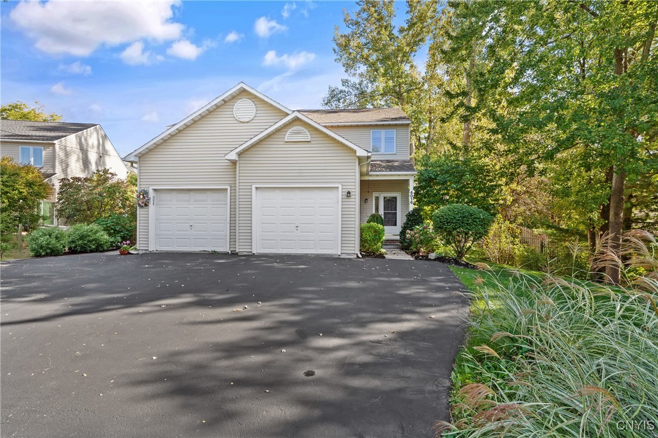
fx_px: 329
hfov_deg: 90.0
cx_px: 329
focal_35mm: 18
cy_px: 219
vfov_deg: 67.4
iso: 200
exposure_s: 1/50
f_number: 9
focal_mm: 18
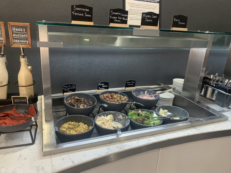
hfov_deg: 67.3
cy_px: 86
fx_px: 174
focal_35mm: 26
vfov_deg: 53.1
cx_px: 116
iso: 160
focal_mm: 4.25
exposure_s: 1/50
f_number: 1.8
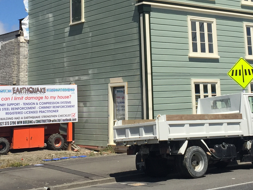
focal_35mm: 69
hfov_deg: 28.2
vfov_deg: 20.8
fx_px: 504
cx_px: 128
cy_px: 15
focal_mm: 4.15
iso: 32
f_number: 2.2
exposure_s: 1/3968
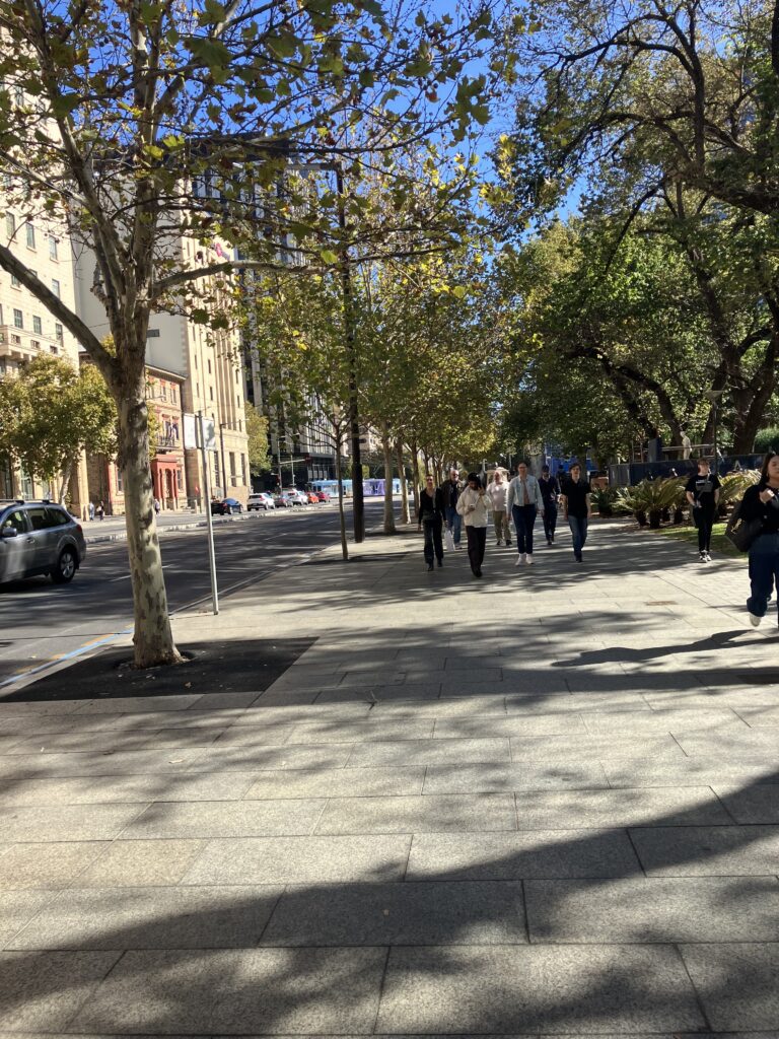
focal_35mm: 28
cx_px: 390
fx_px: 840
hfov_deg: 49.7
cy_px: 520
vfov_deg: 63.4
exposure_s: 1/684
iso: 32
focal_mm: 3.99
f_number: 1.8
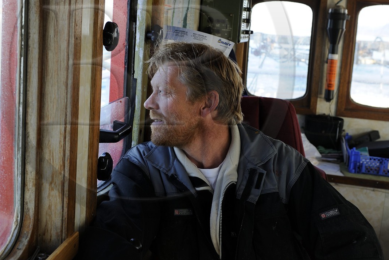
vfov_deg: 31.3
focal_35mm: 42
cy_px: 66
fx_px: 454
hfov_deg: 46.0
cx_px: 143
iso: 200
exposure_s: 1/160
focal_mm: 28
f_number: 4.5
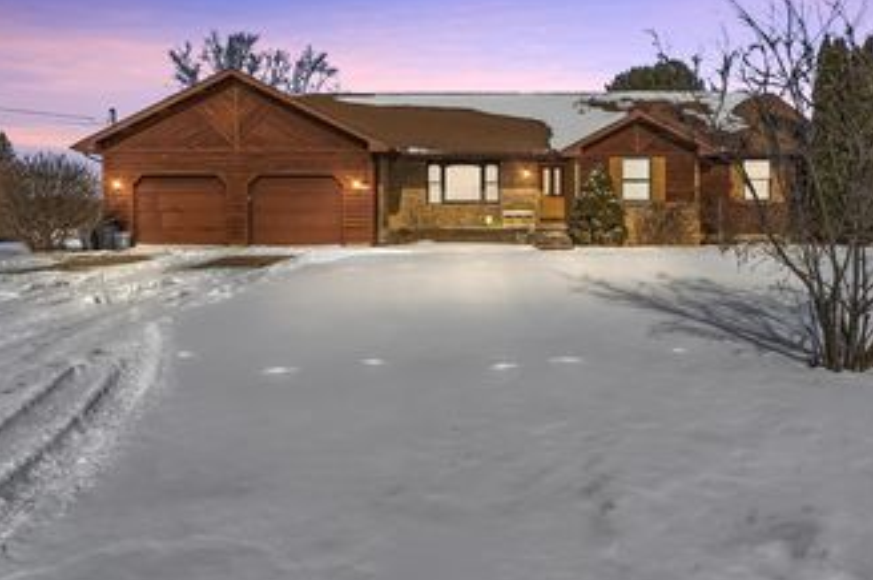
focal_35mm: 29
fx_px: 703
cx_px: 487
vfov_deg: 44.5
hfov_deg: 63.5
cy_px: 214
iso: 100
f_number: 8
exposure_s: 1/4000
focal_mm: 19
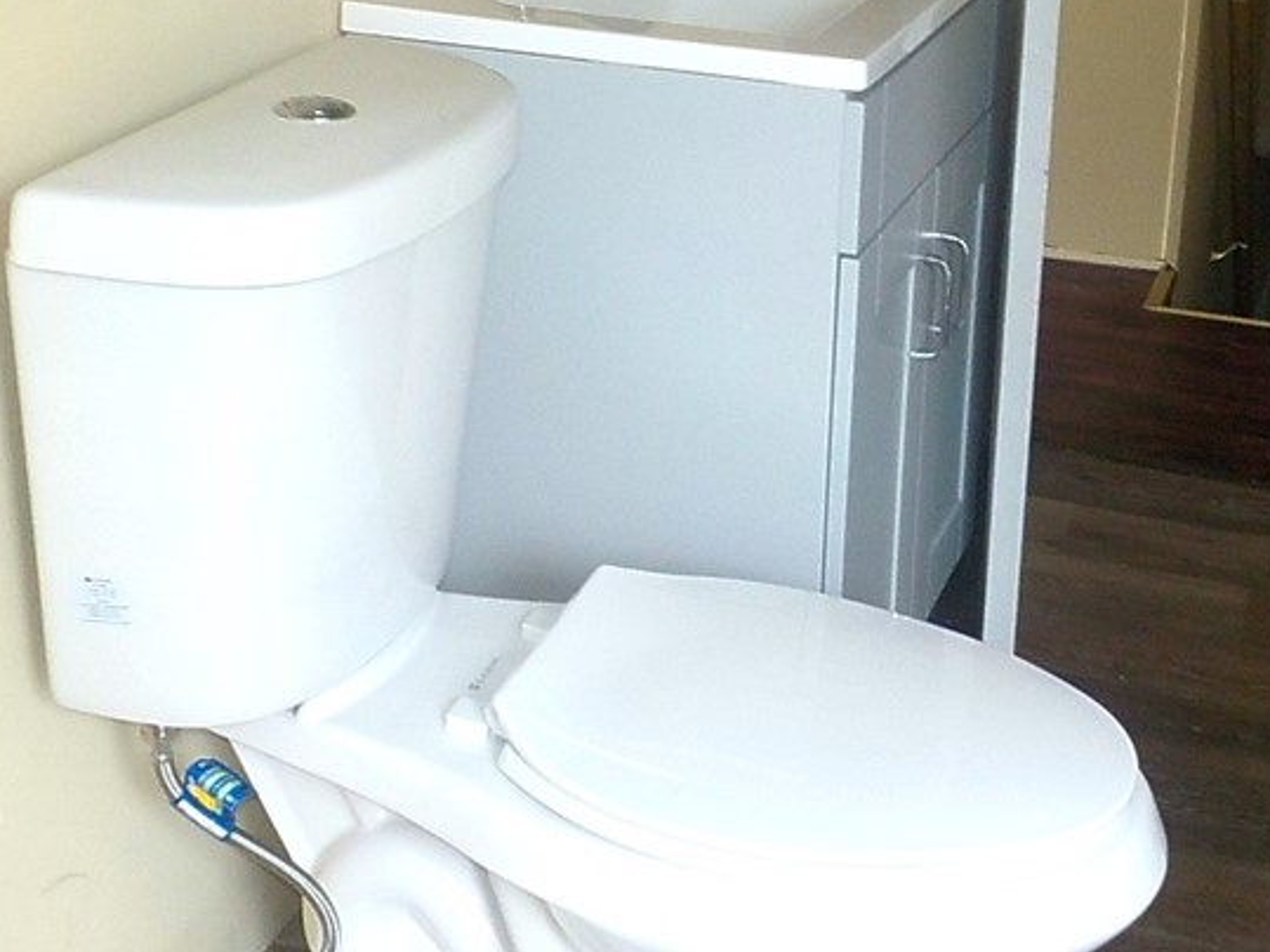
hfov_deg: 33.4
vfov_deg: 25.1
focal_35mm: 57
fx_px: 2091
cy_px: 160
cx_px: 886
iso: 200
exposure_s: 1/30
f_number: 3.3
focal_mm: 4.1
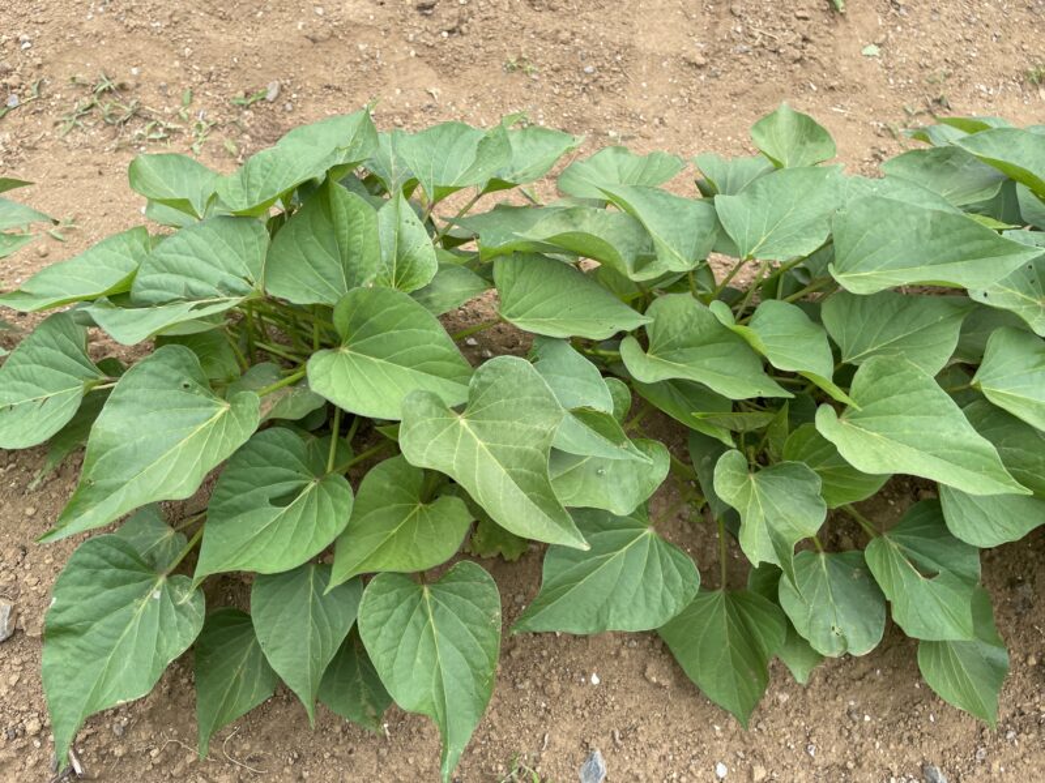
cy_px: 392
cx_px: 522
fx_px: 785
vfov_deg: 53.1
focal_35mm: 26
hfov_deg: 67.3
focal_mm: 4.2
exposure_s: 1/836
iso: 32
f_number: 1.6
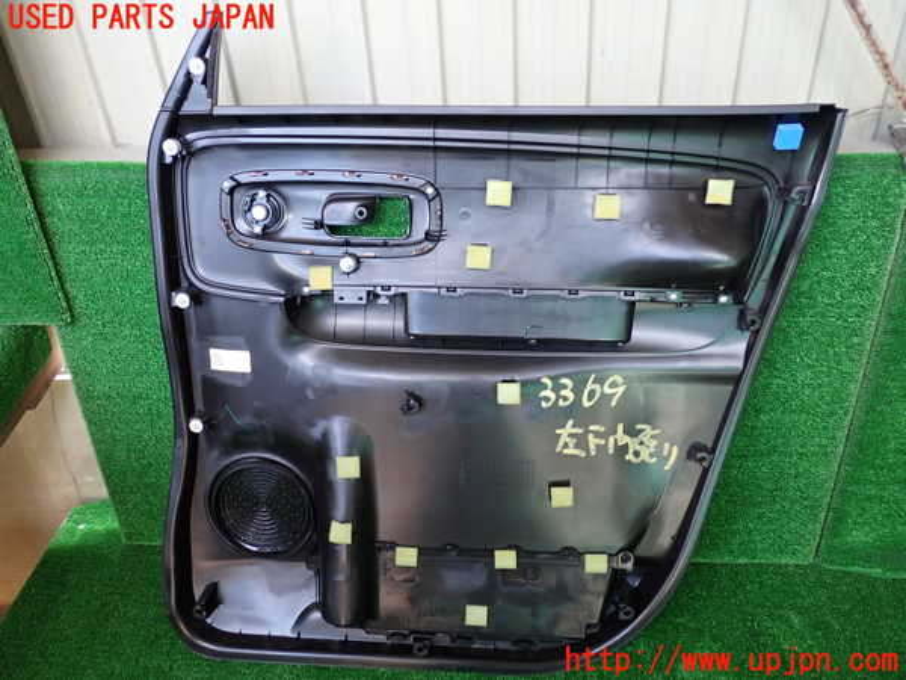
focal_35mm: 30
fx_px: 785
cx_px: 453
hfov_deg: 60.0
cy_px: 340
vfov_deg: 46.8
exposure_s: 1/100
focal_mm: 5.4
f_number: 2.3
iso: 320
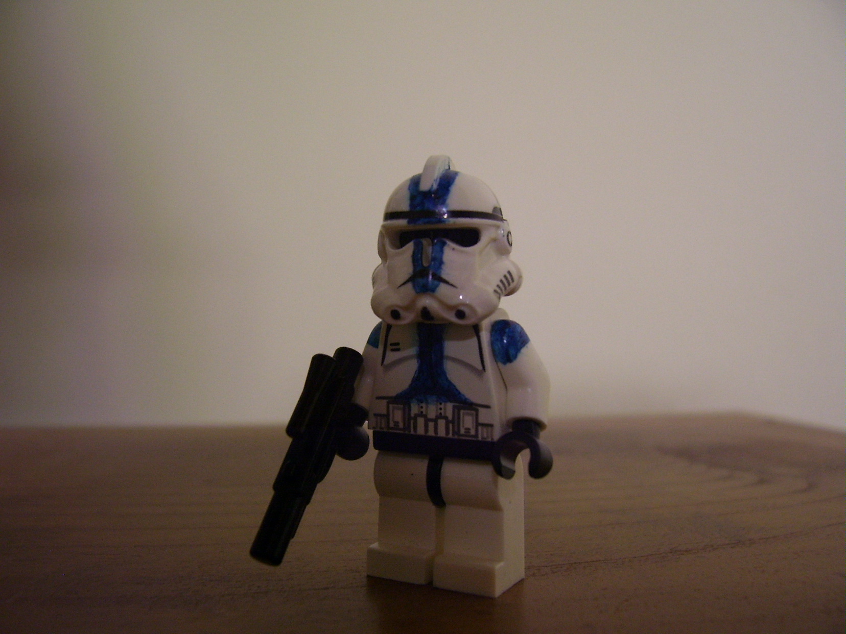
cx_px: 423
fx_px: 831
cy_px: 317
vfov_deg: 41.8
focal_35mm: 34
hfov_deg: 54.0
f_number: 2.7
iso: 160
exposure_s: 1/8
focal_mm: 5.6
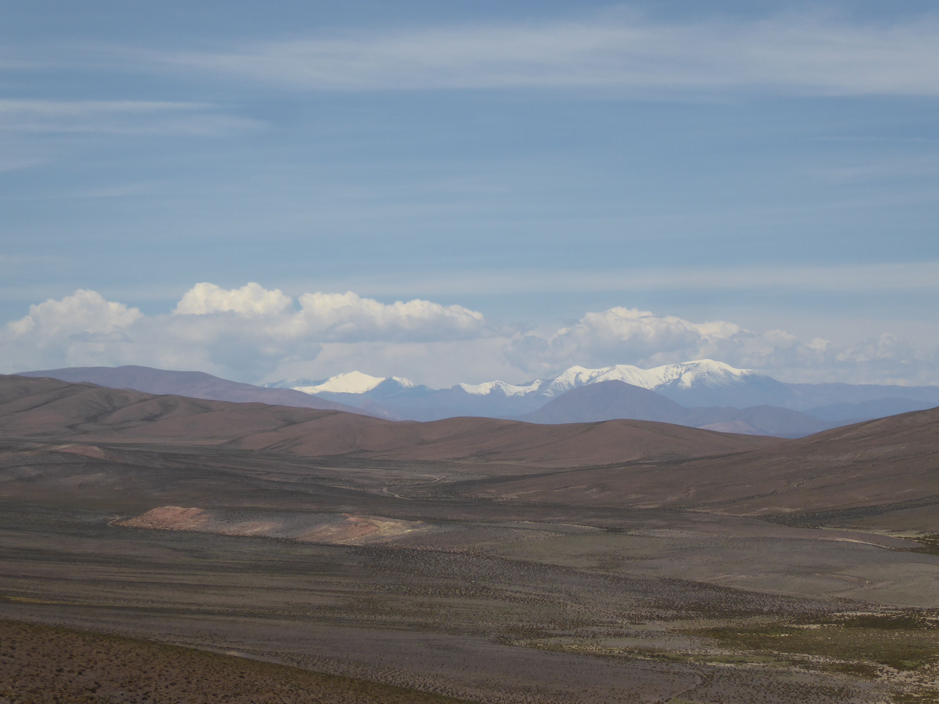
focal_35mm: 159
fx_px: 4313
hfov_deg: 12.4
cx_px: 470
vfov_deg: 9.3
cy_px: 352
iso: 80
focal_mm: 25.6
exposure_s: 1/800
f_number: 5.4
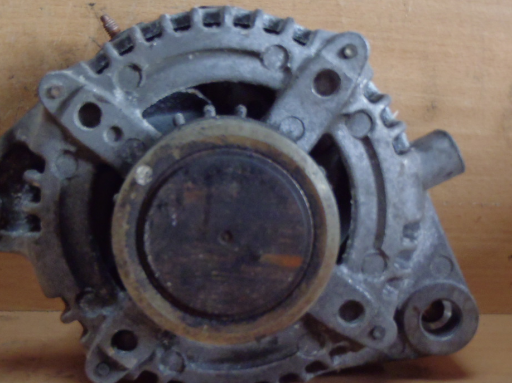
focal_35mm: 53
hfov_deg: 36.1
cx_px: 213
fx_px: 784
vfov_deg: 27.5
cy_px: 227
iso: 400
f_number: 4.6
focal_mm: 6.83
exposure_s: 1/4
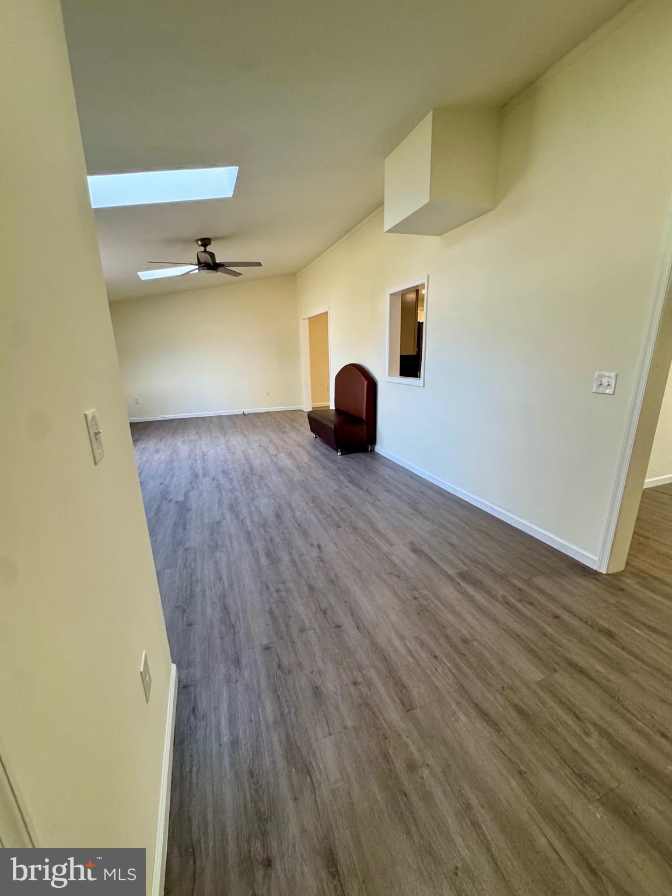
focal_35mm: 14
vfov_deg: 102.1
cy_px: 448
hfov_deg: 85.7
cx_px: 336
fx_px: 362
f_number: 2.2
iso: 320
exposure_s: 1/120
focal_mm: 2.22
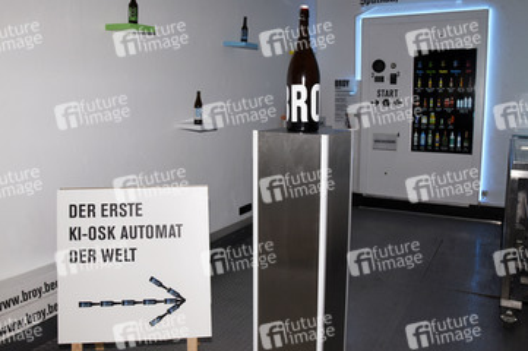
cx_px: 258
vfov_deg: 43.4
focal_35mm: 30
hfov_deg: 62.0
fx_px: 440
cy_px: 149
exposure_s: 1/160
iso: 1000
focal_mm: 24
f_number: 10
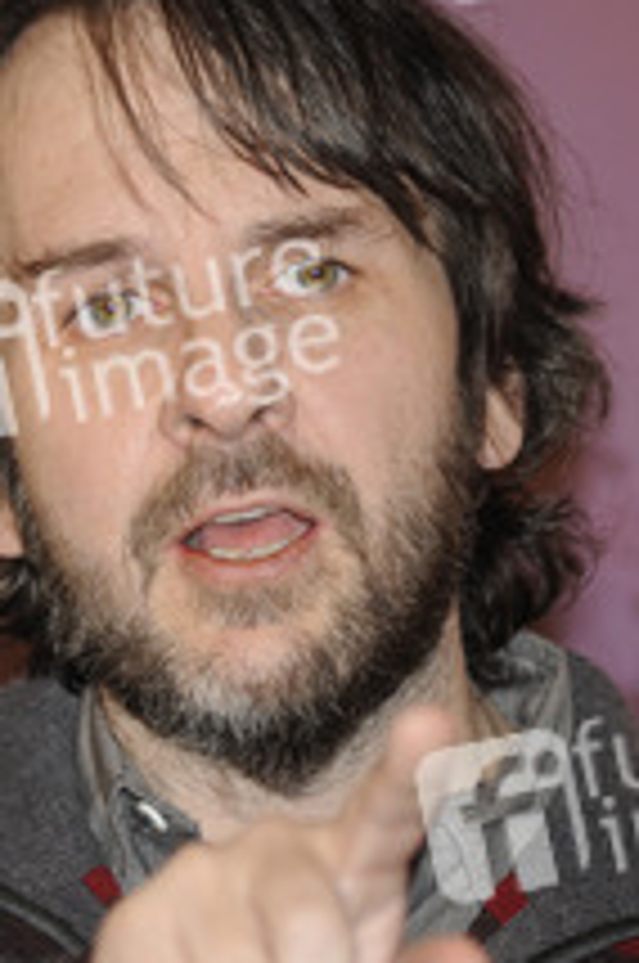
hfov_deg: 3.3
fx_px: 10978
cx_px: 238
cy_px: 572
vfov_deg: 5.0
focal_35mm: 411
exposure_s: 1/160
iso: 500
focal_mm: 220
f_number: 5.6
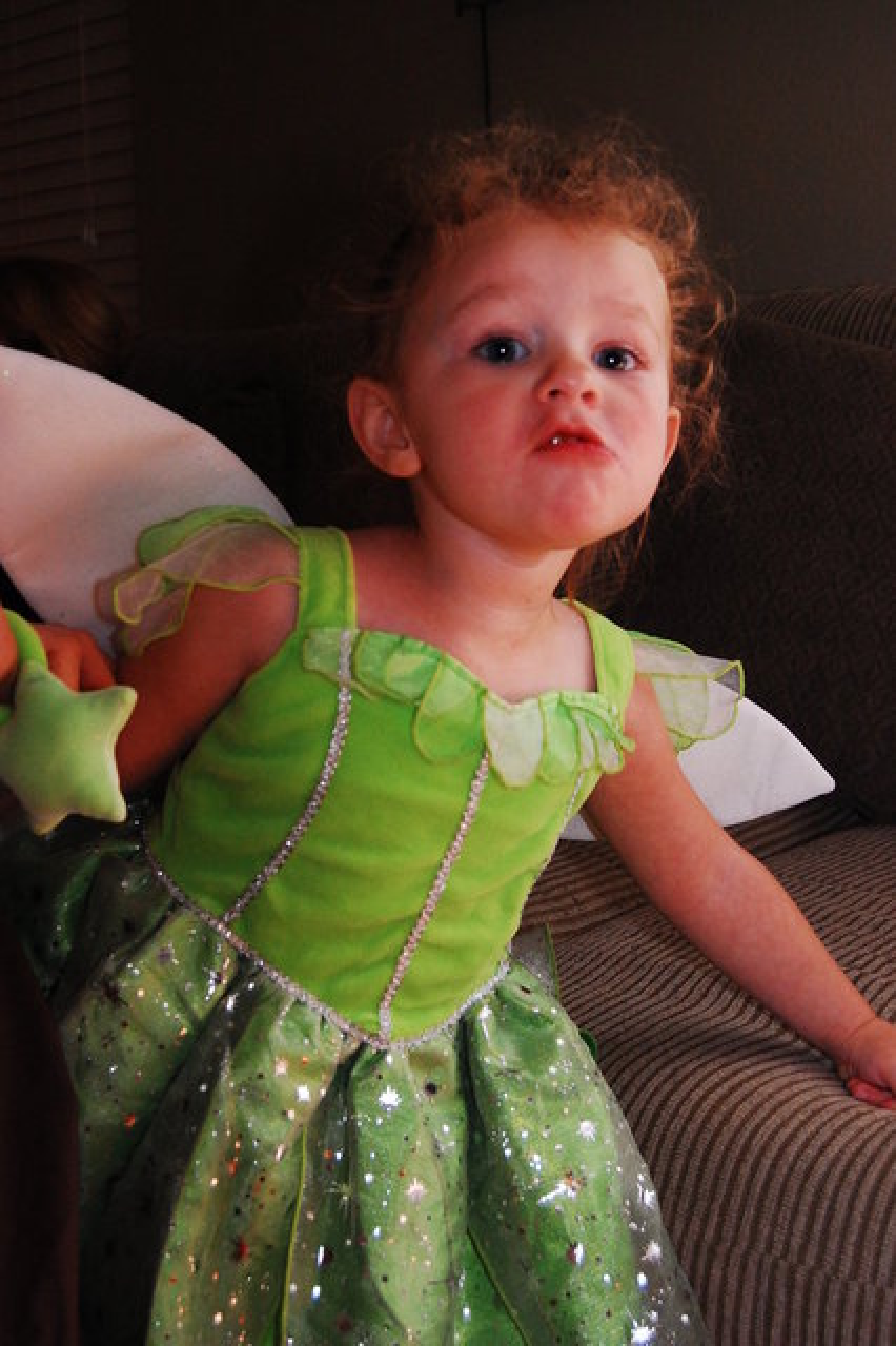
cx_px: 448
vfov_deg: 43.6
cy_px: 673
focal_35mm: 45
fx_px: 1682
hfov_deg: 29.8
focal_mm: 30
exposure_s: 1/60
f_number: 5.6
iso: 800
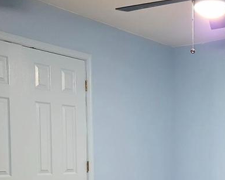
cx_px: 221
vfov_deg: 23.2
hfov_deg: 28.3
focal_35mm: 63
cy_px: 179
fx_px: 420
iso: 1250
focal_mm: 6.25
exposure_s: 1/120
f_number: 1.7
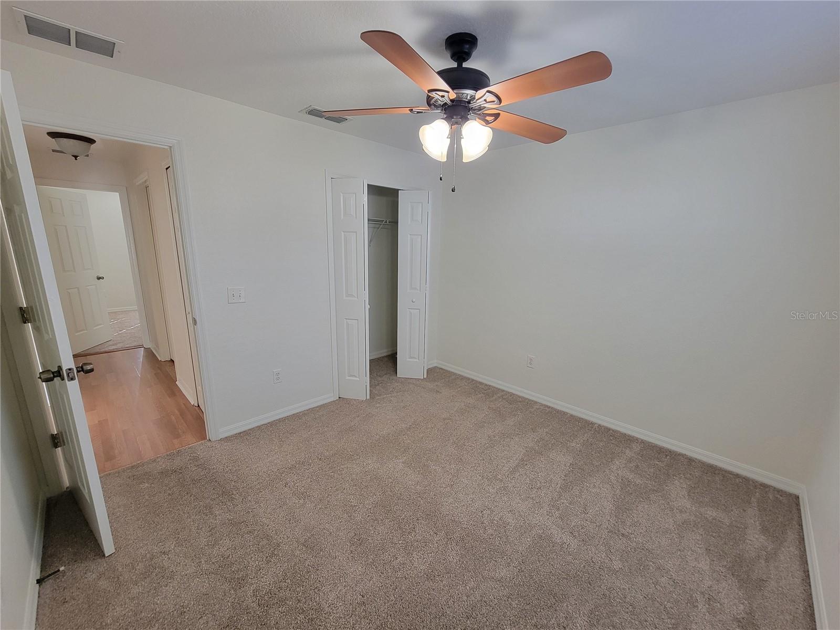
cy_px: 315
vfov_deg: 89.9
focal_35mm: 13
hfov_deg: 106.2
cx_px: 420
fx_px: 315
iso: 250
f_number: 2.2
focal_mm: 2.2
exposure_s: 1/60
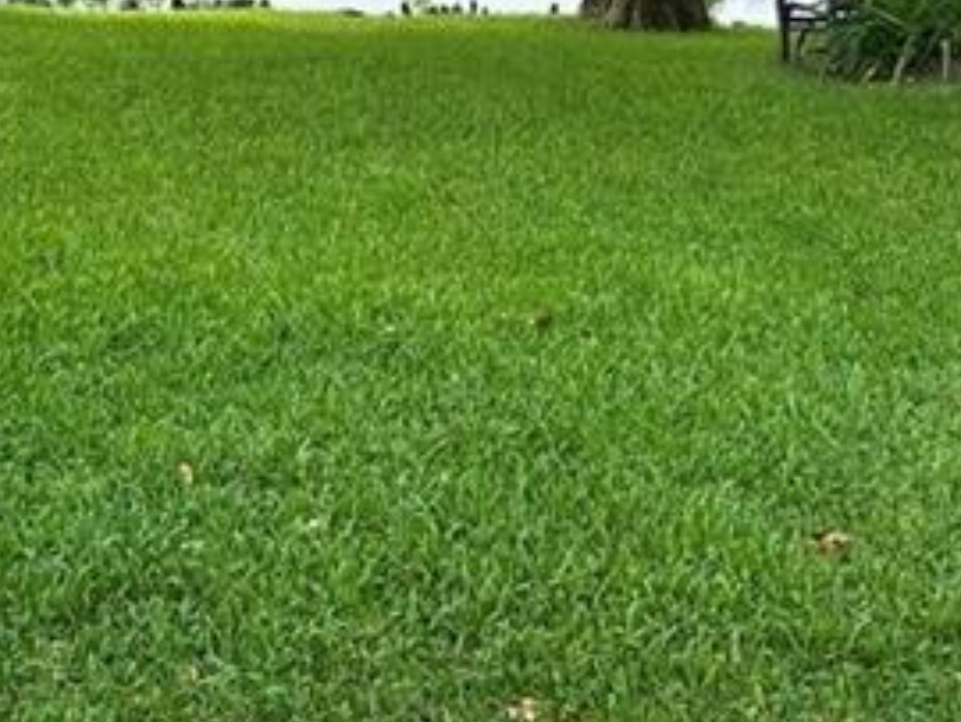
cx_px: 192
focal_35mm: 71
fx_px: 1973
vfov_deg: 19.6
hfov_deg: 26.9
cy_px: -124
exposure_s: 1/144
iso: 64
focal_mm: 6.86
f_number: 1.78
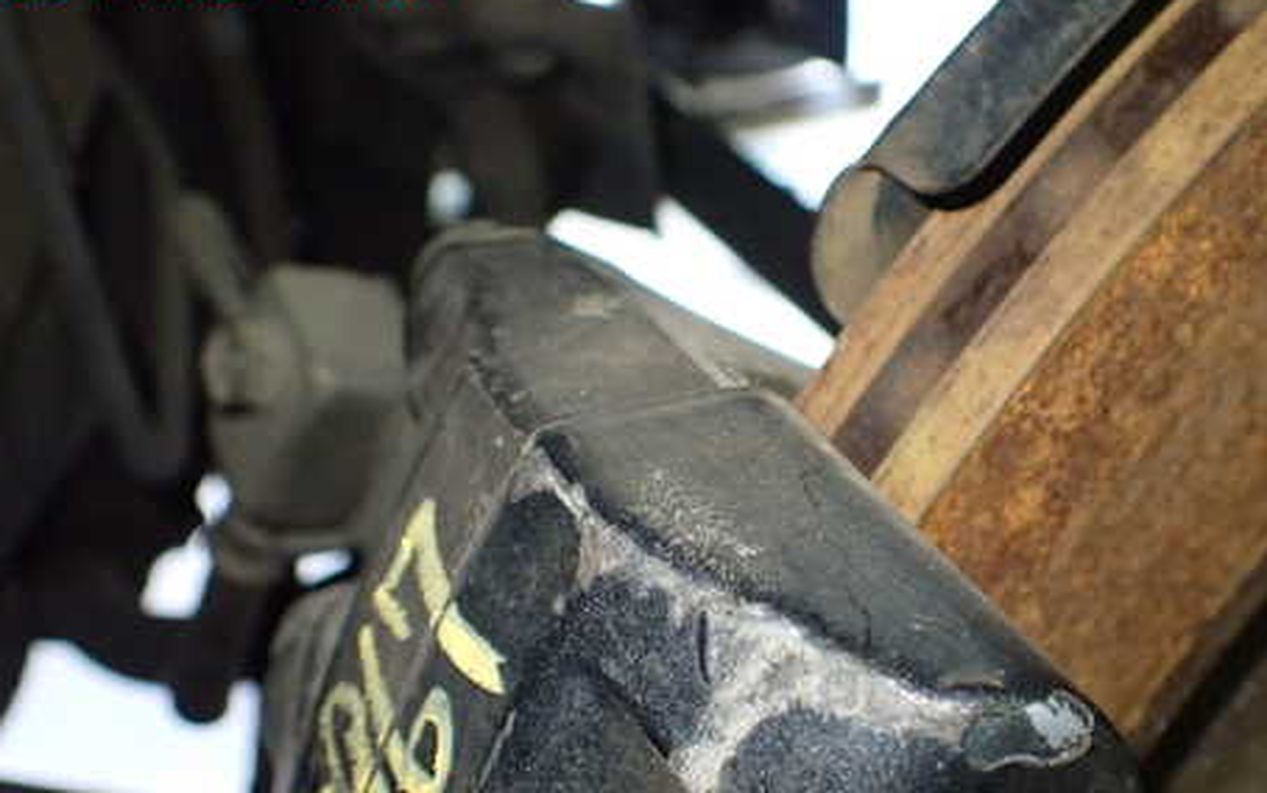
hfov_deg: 46.9
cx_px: 770
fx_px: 1451
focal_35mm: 42
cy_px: 572
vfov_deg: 30.2
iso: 800
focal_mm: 5.4
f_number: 2.3
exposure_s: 1/100
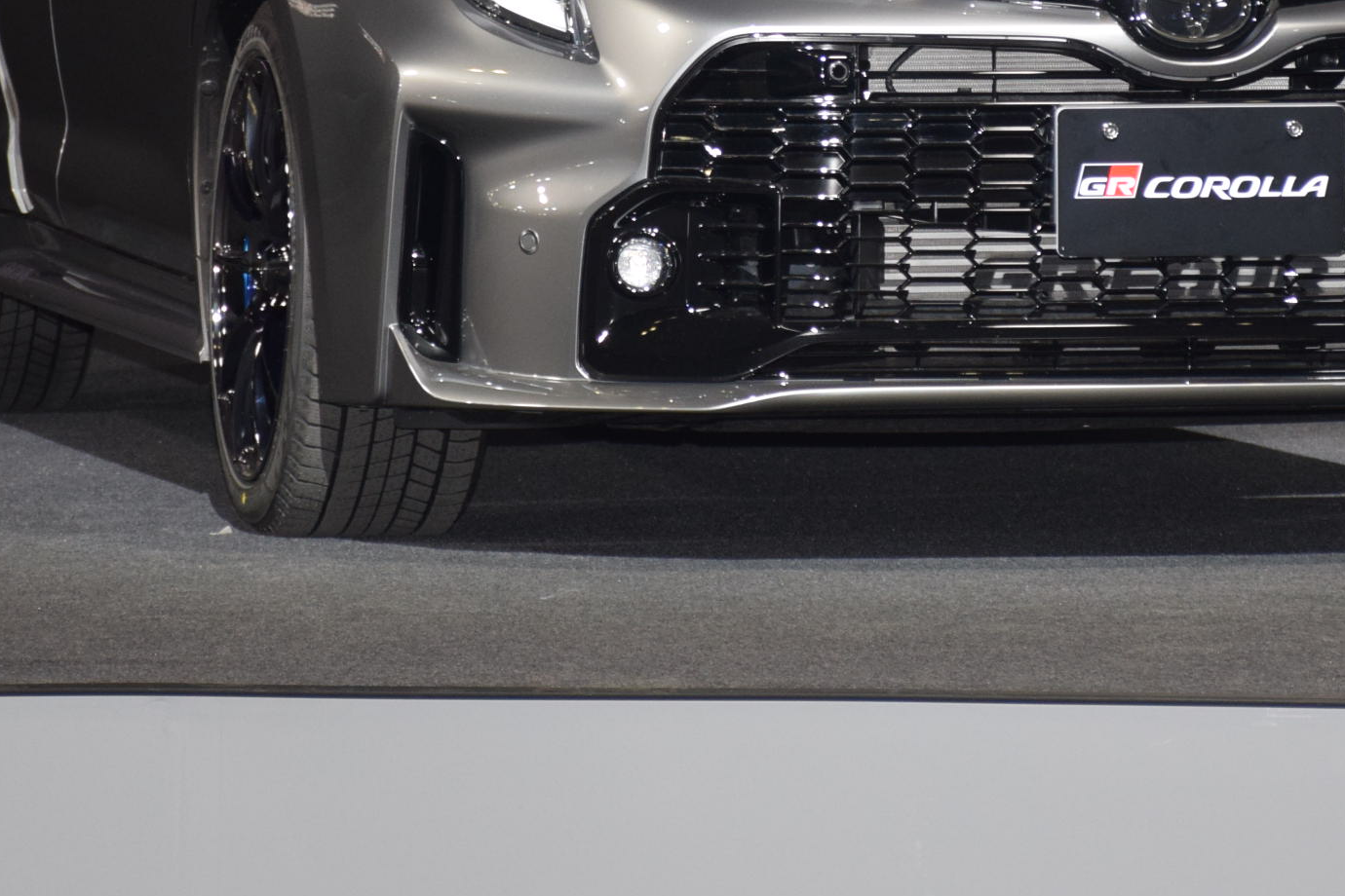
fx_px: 10946
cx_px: 748
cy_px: 7
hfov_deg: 7.0
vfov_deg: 4.7
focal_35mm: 293
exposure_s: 1/60
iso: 900
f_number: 5.3
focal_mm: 90
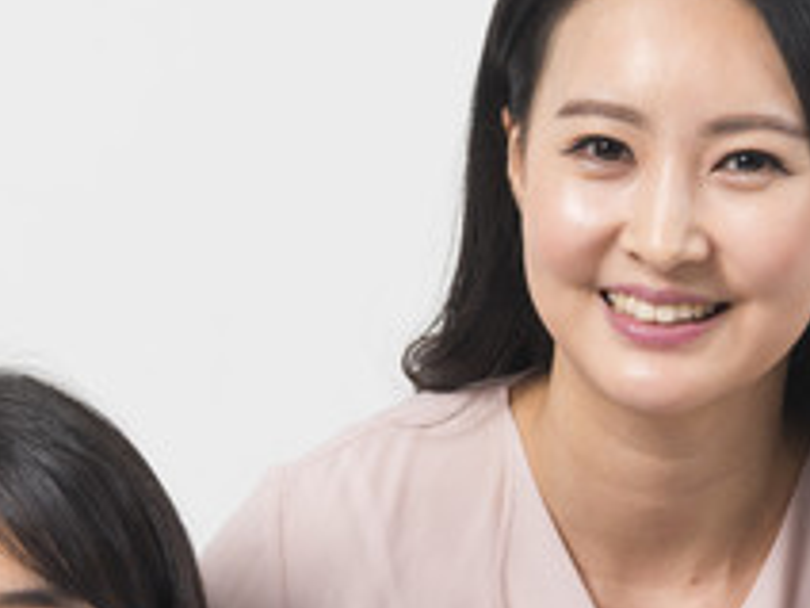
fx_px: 5920
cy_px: 744
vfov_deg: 5.8
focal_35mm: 253
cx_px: 604
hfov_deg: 7.8
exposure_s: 1/125
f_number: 8
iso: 64
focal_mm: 58
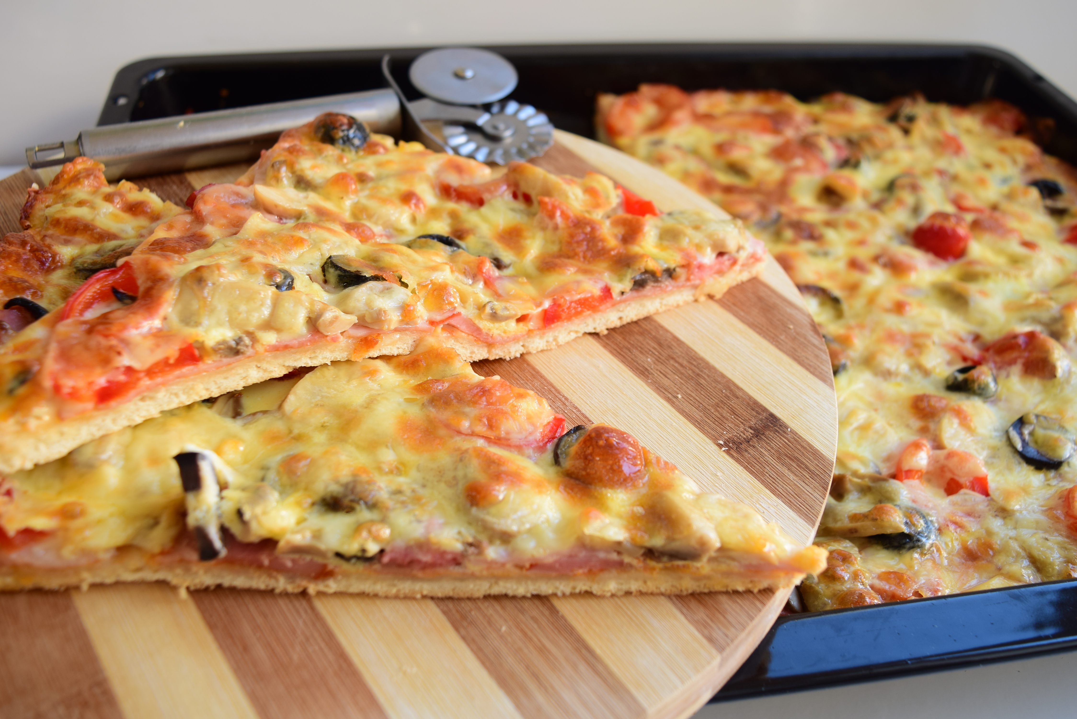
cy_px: 360
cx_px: 538
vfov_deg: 36.9
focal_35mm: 36
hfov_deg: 53.1
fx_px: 1077
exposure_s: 1/13
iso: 100
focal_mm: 24
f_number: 5.6
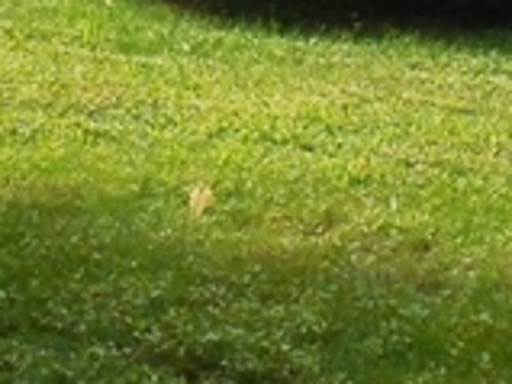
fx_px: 3325
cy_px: -574
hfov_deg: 8.8
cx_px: 142
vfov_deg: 6.3
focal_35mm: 225
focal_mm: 6.3
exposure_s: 1/400
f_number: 3.7
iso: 125
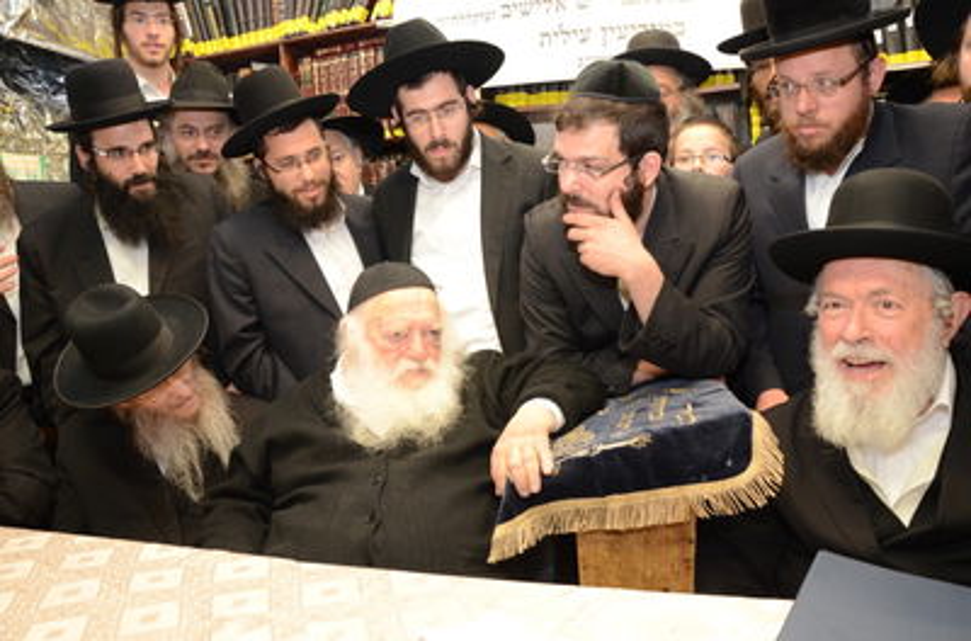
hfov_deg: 67.5
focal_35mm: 27
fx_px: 726
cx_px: 486
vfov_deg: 47.6
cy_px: 320
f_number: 5.6
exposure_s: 1/80
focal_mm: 18
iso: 1000
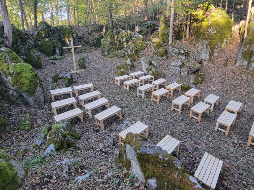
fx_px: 147
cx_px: 138
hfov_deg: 81.6
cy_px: 71
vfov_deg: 64.9
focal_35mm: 20
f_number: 2.2
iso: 160
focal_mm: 2.2
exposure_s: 1/60
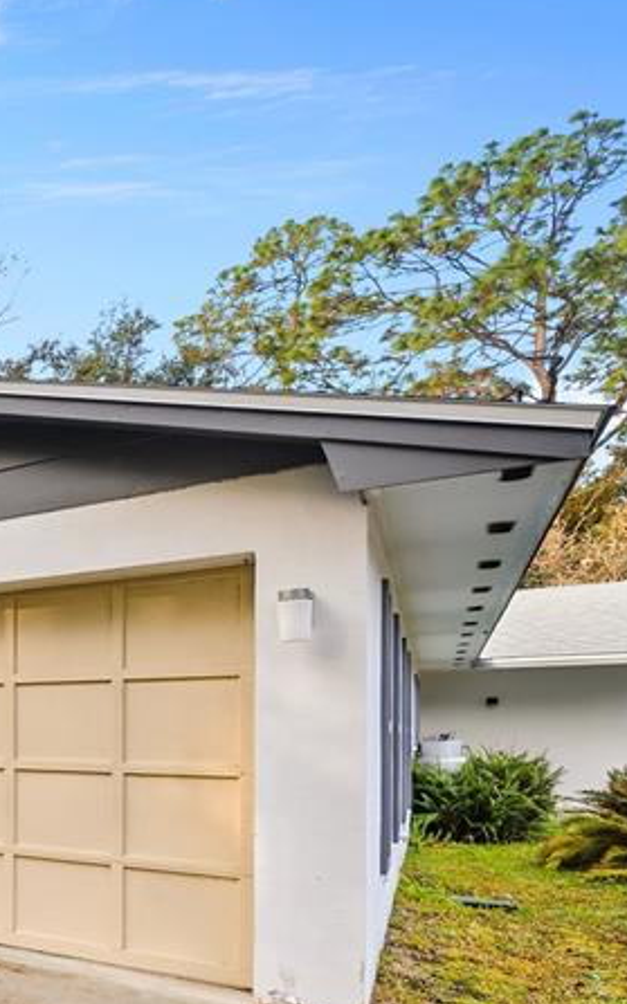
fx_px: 766
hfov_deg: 27.9
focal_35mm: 28
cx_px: -335
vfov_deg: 63.1
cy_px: 739
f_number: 9
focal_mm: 12
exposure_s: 1/80
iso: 100
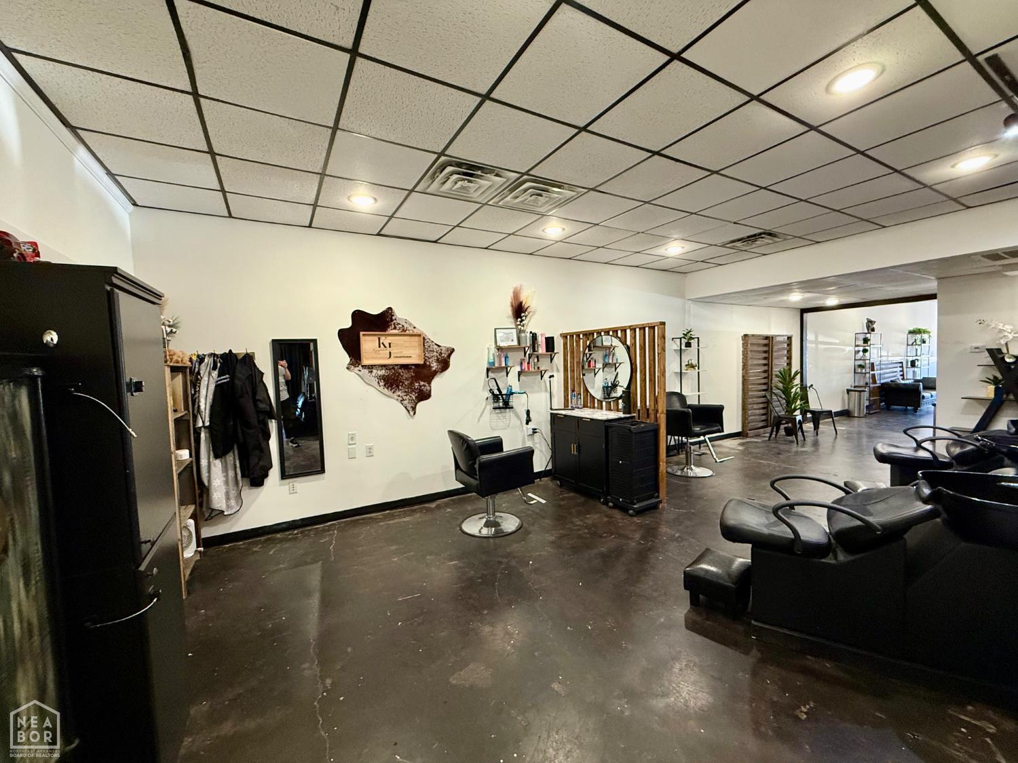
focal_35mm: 14
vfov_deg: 85.7
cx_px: 509
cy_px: 382
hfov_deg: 102.1
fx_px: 412
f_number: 2.2
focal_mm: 2.22
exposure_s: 1/60
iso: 250
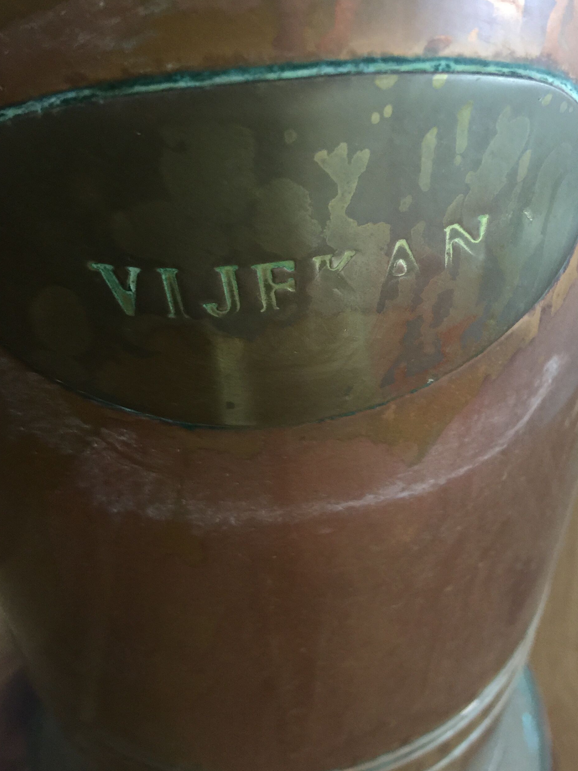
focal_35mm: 38
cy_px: 346
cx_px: 326
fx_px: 846
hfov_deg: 37.7
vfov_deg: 48.9
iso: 100
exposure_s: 1/10
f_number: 2.2
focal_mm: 4.15
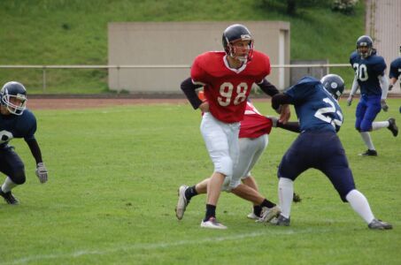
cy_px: 132
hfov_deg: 10.2
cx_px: 200
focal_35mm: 202
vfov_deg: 6.8
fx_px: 2251
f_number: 4.5
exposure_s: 1/800
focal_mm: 135
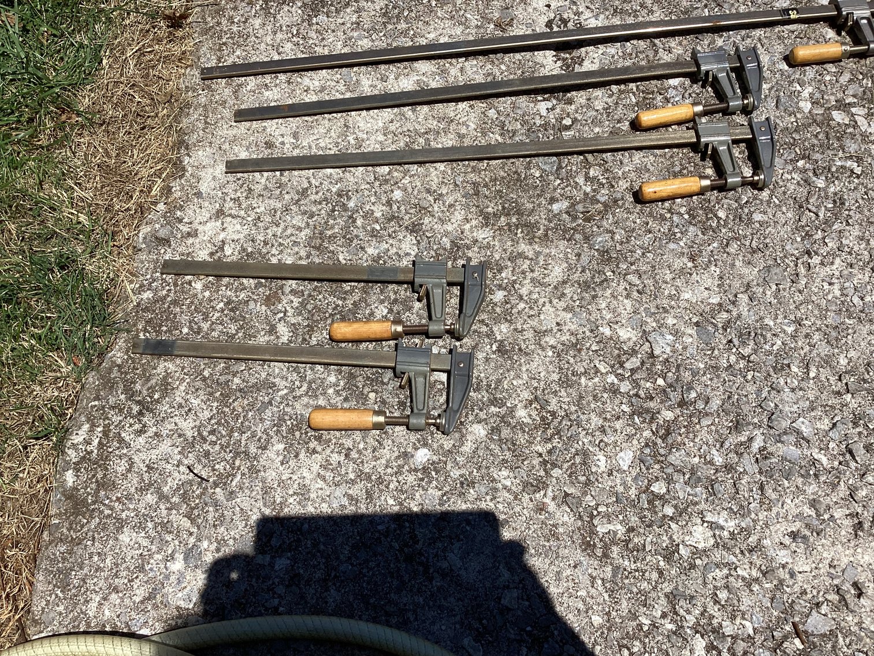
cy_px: 328
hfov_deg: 58.3
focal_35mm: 31
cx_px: 437
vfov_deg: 45.4
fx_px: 783
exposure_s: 1/2469
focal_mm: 3.3
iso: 25
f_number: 2.4
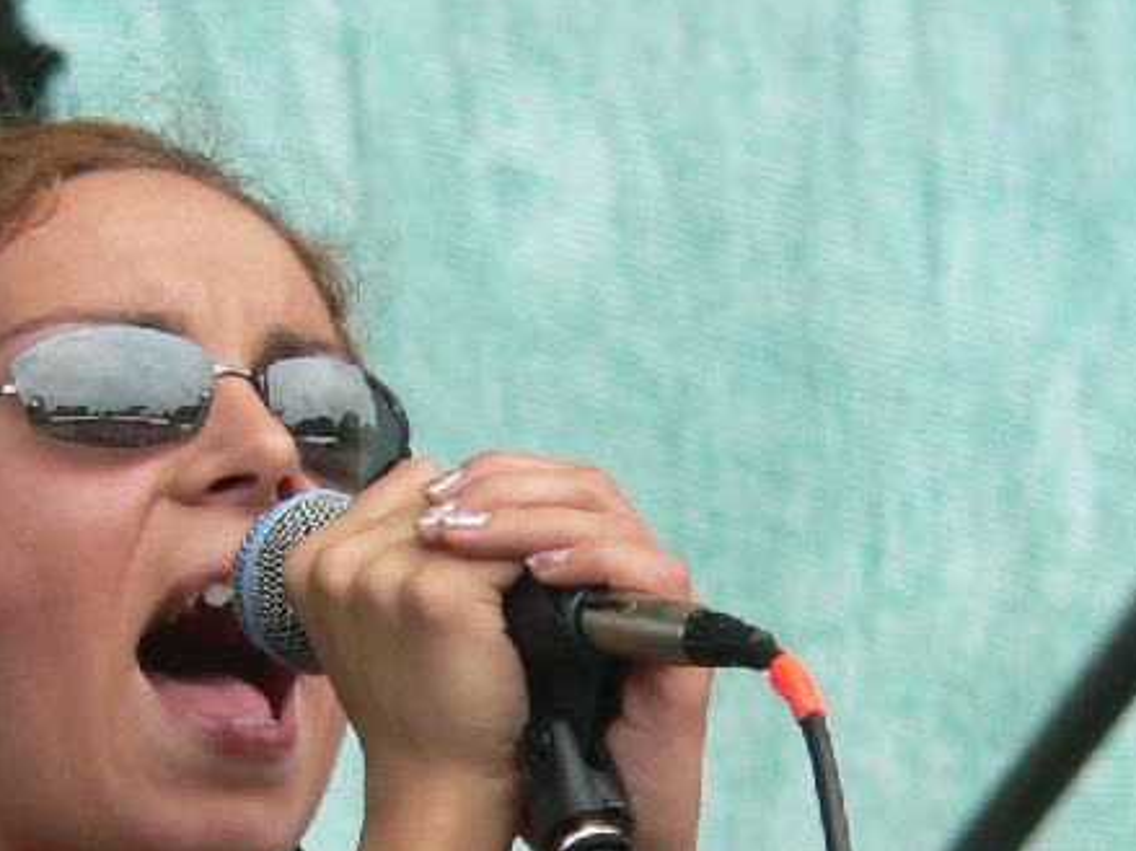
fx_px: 22408
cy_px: 882
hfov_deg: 2.9
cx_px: 285
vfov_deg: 2.2
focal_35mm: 683
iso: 200
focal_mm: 48.8
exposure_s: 1/500
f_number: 4.6
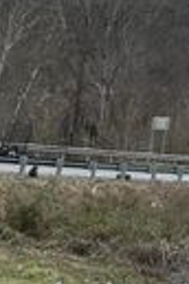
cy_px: -204
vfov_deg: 14.3
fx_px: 1016
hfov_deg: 9.1
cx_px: 508
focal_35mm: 129
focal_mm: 6.86
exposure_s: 1/3472
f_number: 1.78
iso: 80
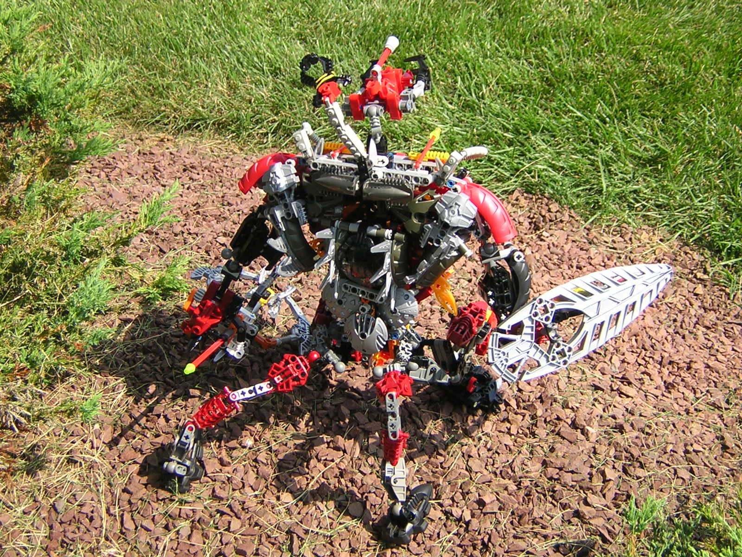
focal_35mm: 58
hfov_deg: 33.2
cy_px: 278
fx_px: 1243
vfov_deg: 25.2
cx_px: 371
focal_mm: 7.6
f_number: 3.3
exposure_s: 1/385
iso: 100
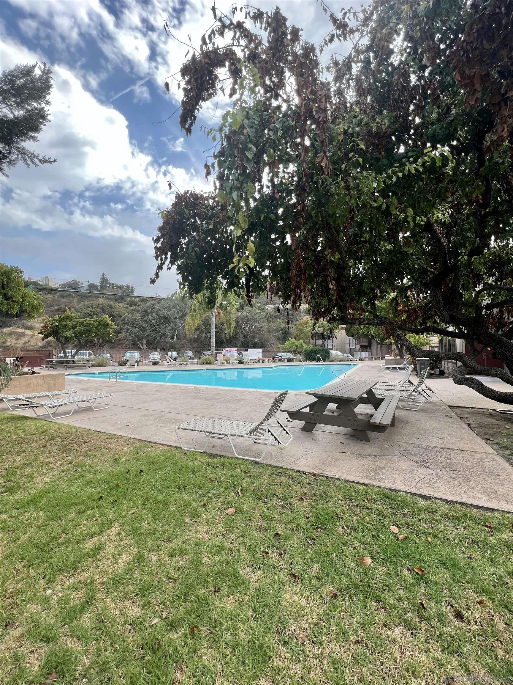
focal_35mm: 13
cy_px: 342
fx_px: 257
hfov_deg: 89.9
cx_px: 256
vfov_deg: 106.2
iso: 32
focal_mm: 1.57
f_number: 1.8
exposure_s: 1/392
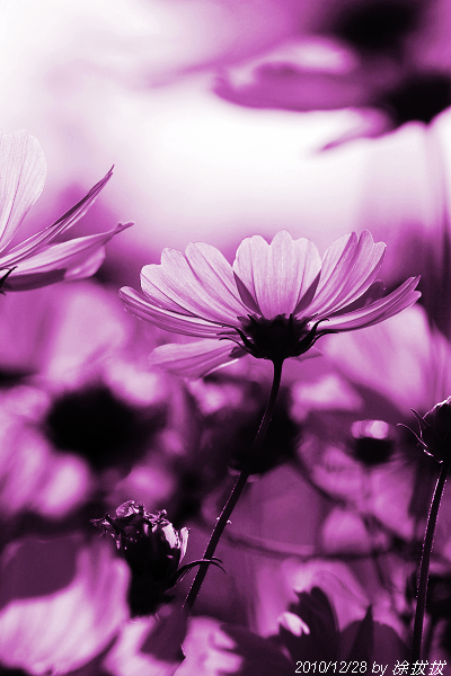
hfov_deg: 8.7
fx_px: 2959
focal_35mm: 158
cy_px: 338
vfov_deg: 13.0
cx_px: 226
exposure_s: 1/2500
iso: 100
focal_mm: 105
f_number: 3.5
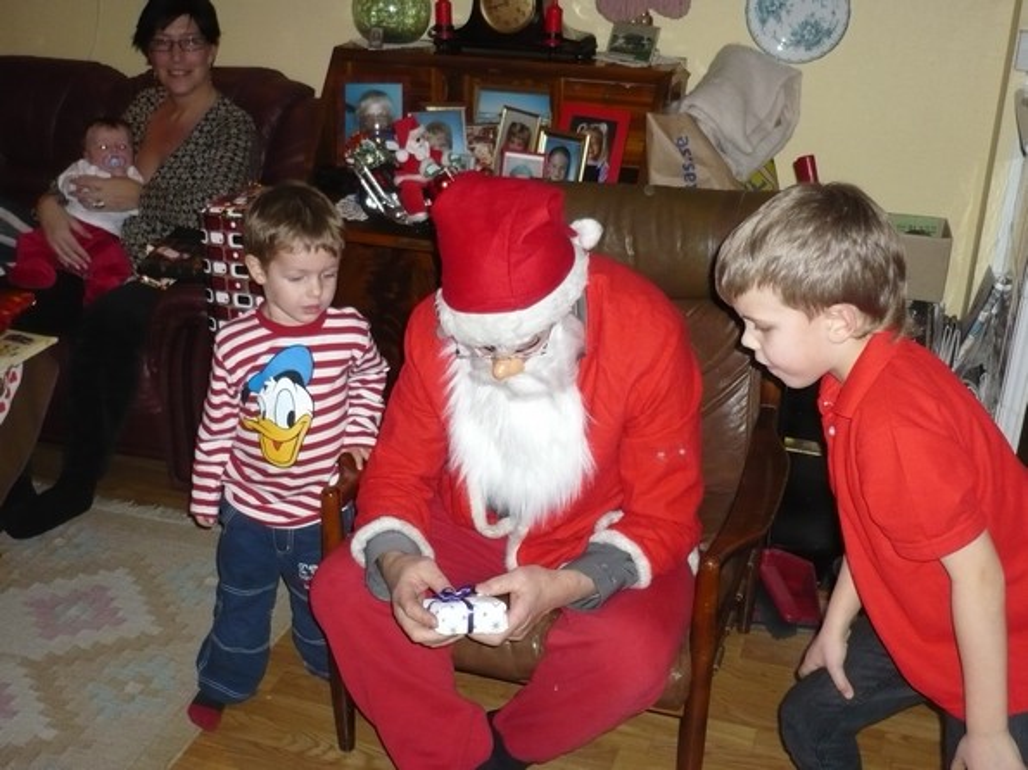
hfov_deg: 46.8
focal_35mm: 40
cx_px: 514
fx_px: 1188
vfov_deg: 35.9
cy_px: 385
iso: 250
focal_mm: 5.8
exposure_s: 1/30
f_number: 2.8
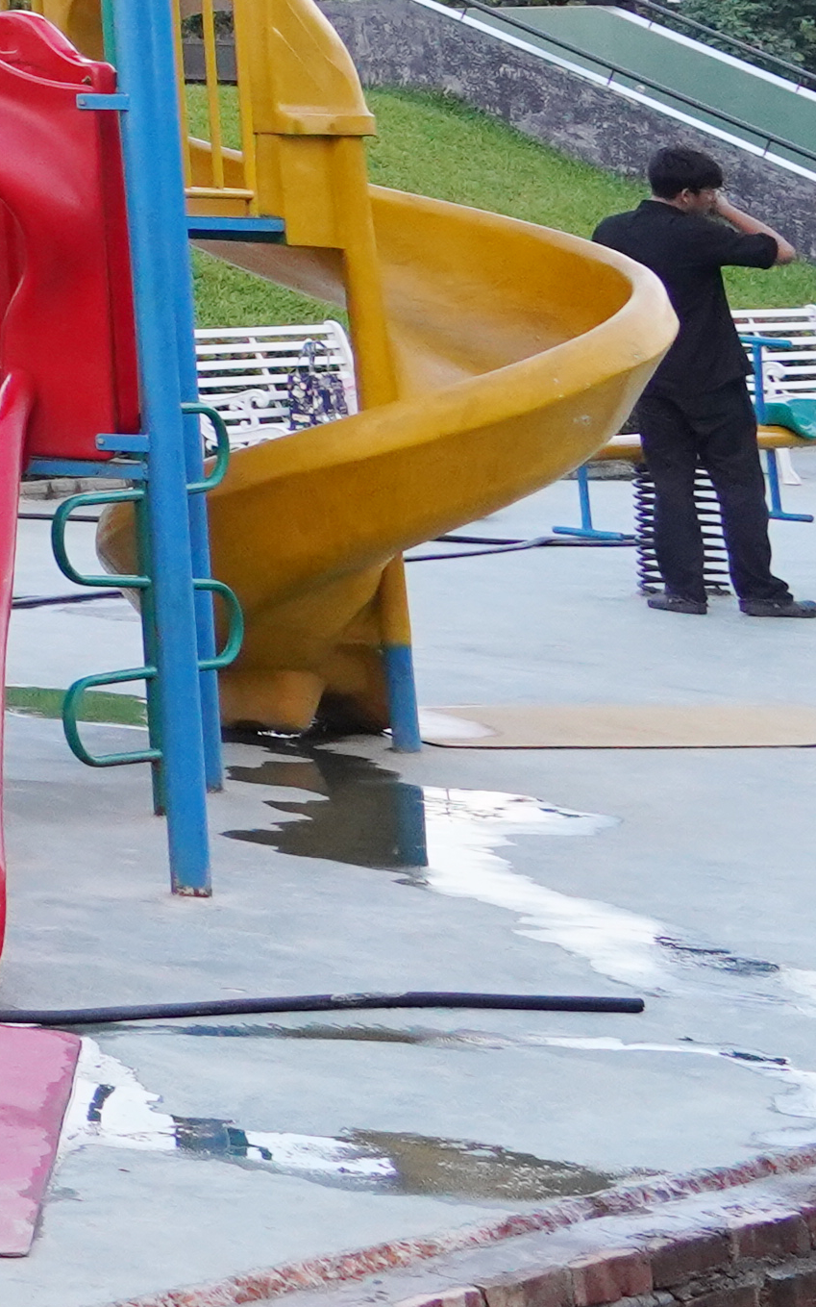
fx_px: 3844
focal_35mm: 108
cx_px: -1960
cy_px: -604
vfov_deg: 17.5
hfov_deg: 8.8
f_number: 8
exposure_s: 1/800
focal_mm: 24
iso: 3200
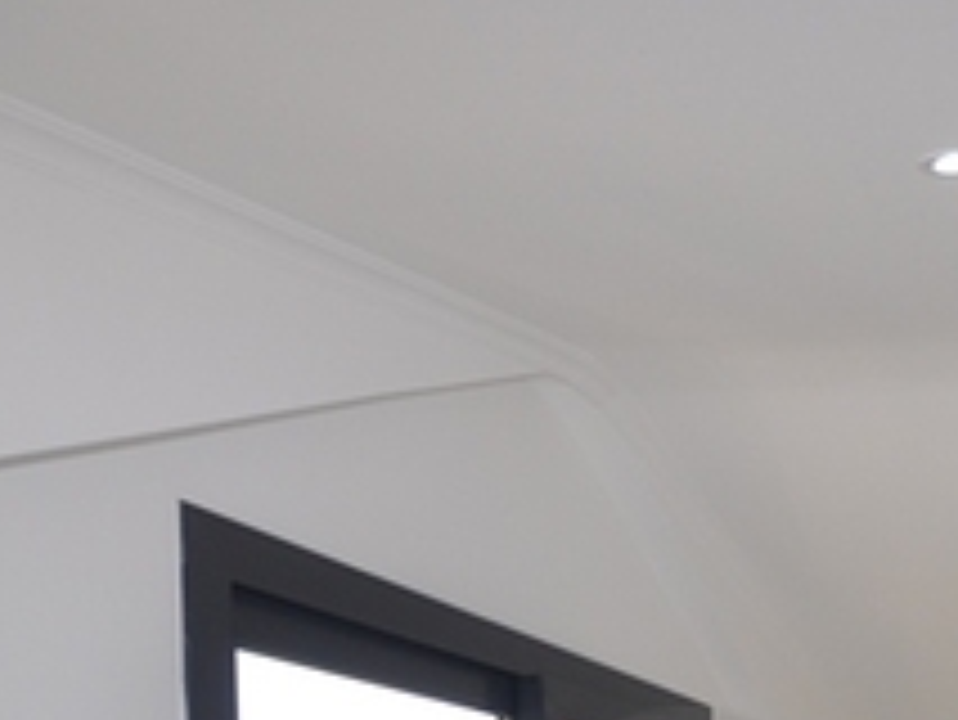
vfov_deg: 25.7
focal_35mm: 49
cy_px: 922
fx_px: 1357
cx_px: 1064
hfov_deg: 33.6
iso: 400
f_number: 7.1
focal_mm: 10
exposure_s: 1/125
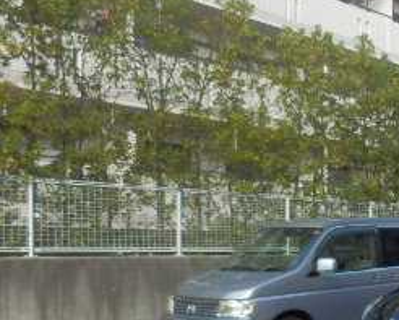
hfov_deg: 26.3
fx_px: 721
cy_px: 270
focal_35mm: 61
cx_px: 517
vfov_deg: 24.5
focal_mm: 4.2
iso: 80
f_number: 3
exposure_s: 1/250
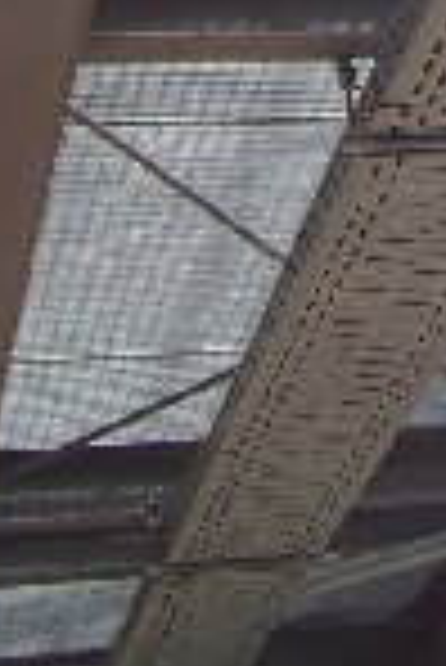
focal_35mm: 135
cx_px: 685
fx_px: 2503
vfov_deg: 14.0
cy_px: -385
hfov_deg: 9.9
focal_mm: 5.6
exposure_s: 1/180
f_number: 2.7
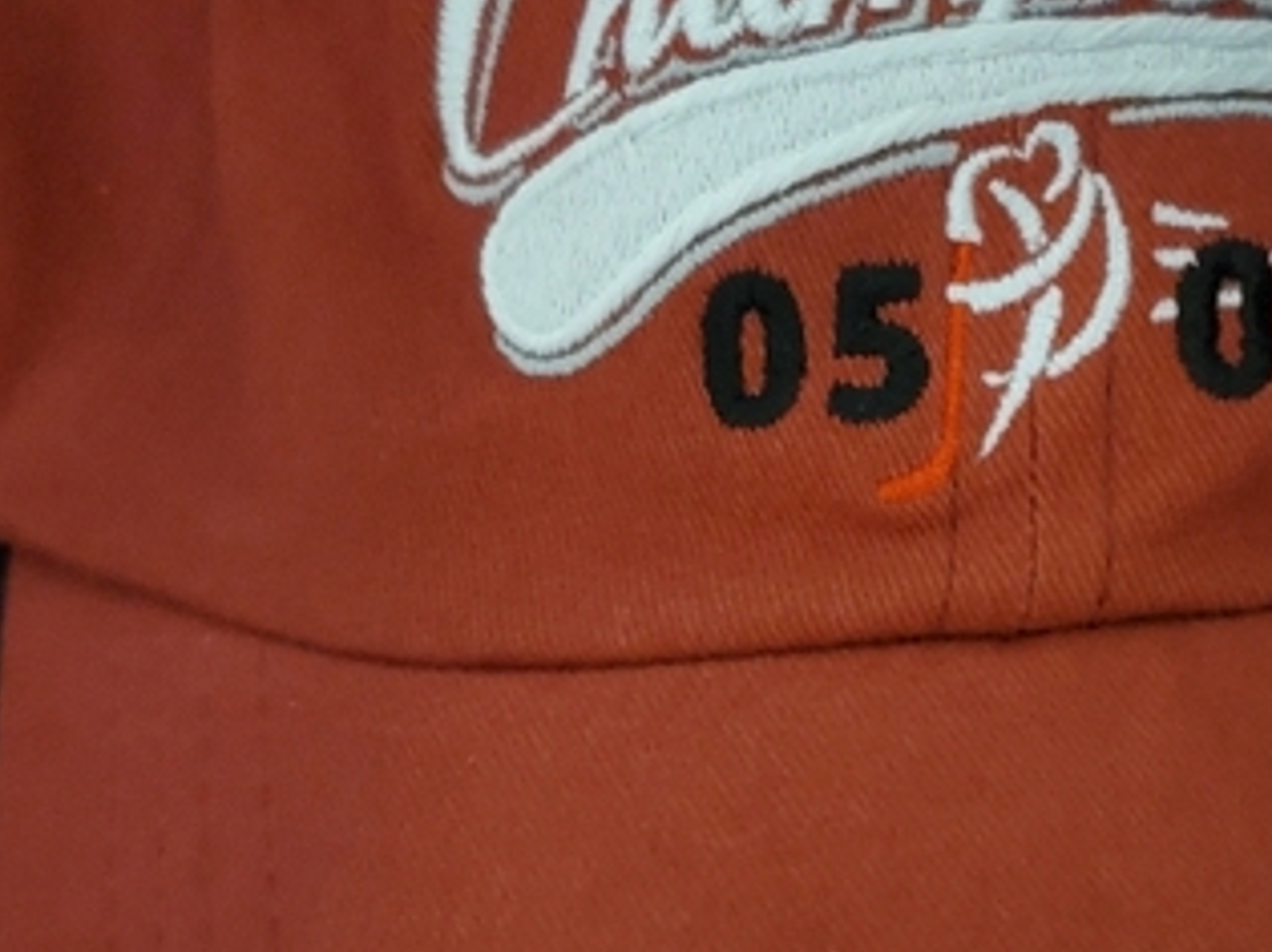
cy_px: 629
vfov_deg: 22.2
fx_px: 2424
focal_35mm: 66
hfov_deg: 28.9
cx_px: 969
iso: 1250
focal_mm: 4.3
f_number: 1.5
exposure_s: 1/8
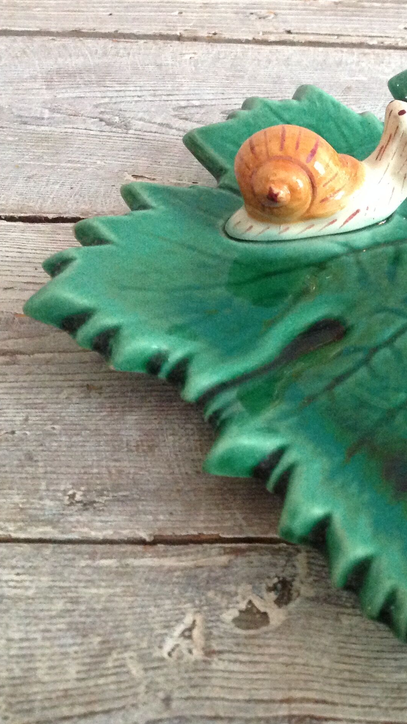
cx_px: 428
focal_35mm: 52
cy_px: 357
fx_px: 997
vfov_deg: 39.9
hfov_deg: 22.0
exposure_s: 1/15
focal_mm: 4.28
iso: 400
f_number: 2.4
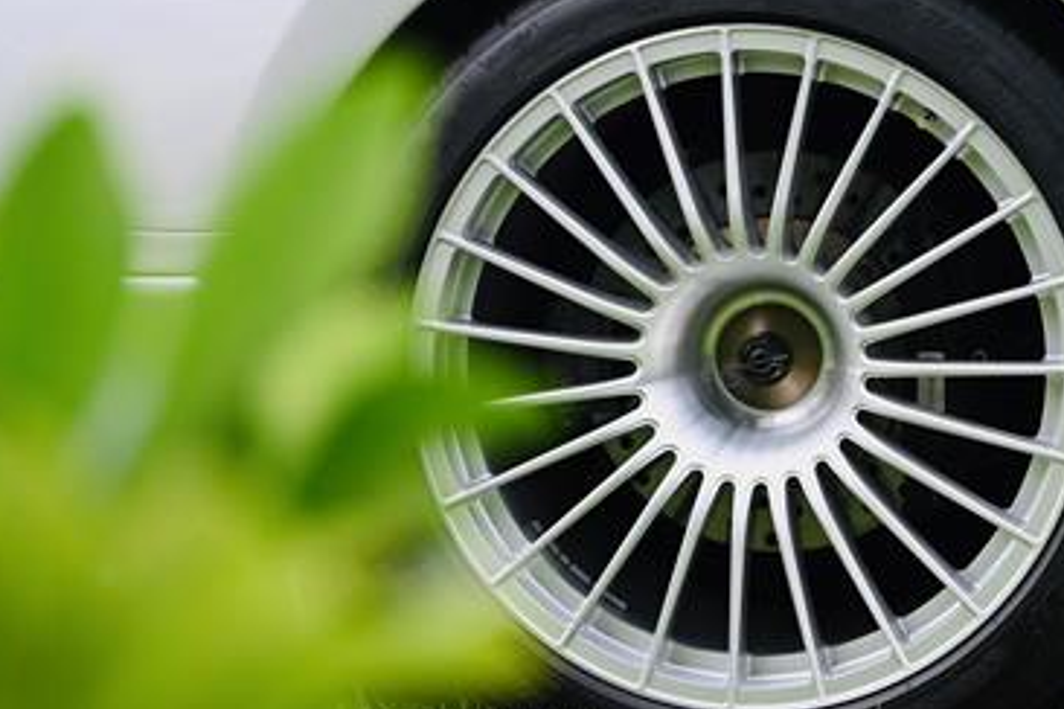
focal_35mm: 126
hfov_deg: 16.1
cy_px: 185
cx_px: 956
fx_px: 3724
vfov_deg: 10.9
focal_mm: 45
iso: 800
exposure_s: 1/1000
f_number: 2.8
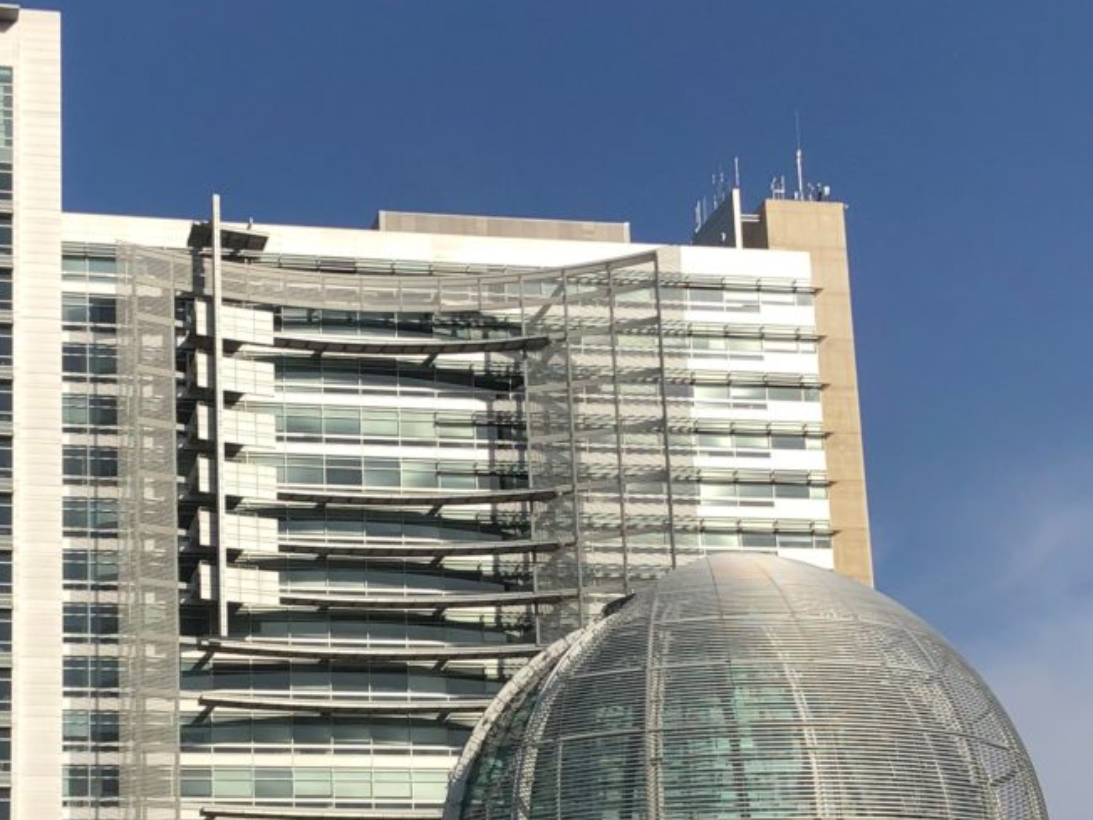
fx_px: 1389
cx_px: 324
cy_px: 572
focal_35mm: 44
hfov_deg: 42.1
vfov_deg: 32.5
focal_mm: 3.99
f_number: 1.8
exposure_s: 1/3690
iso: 25
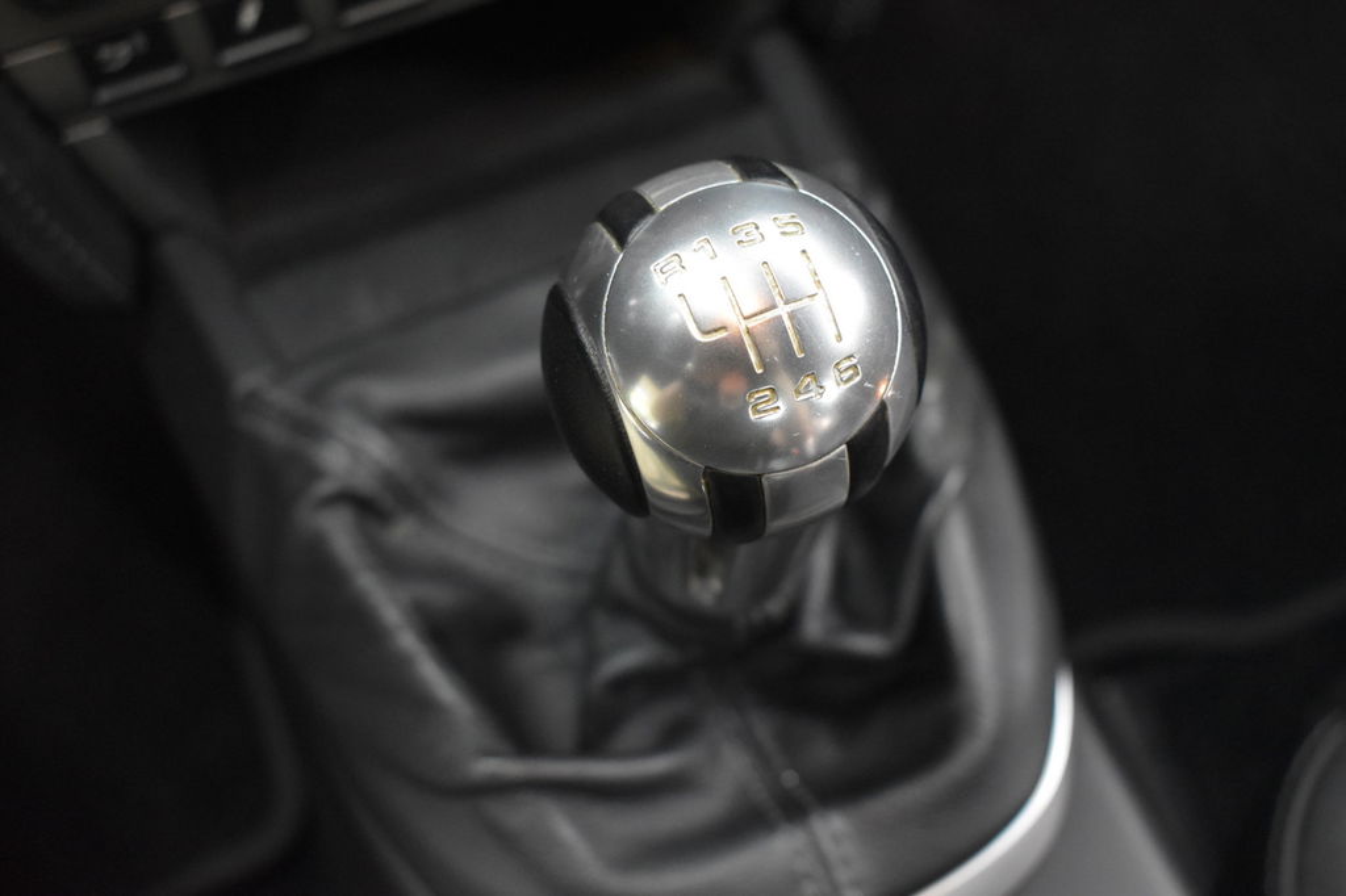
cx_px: 673
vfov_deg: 28.9
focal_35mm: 46
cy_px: 448
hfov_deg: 42.3
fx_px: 1738
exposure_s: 1/40
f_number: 4.2
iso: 3200
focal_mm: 31
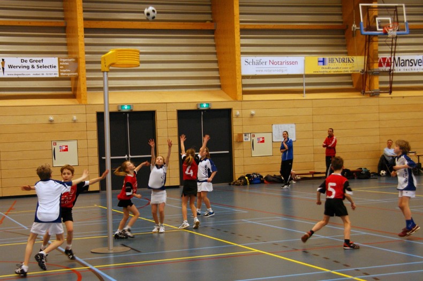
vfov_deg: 29.8
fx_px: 528
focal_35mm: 45
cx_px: 212
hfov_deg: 43.6
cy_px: 140
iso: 800
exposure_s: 1/100
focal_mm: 30
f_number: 4
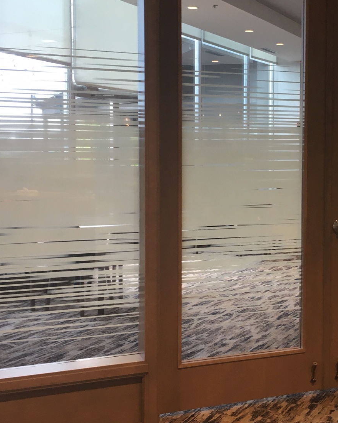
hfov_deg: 28.6
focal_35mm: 52
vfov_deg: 36.0
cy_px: 188
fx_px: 650
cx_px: 263
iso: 50
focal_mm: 4.15
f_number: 2.2
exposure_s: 1/30
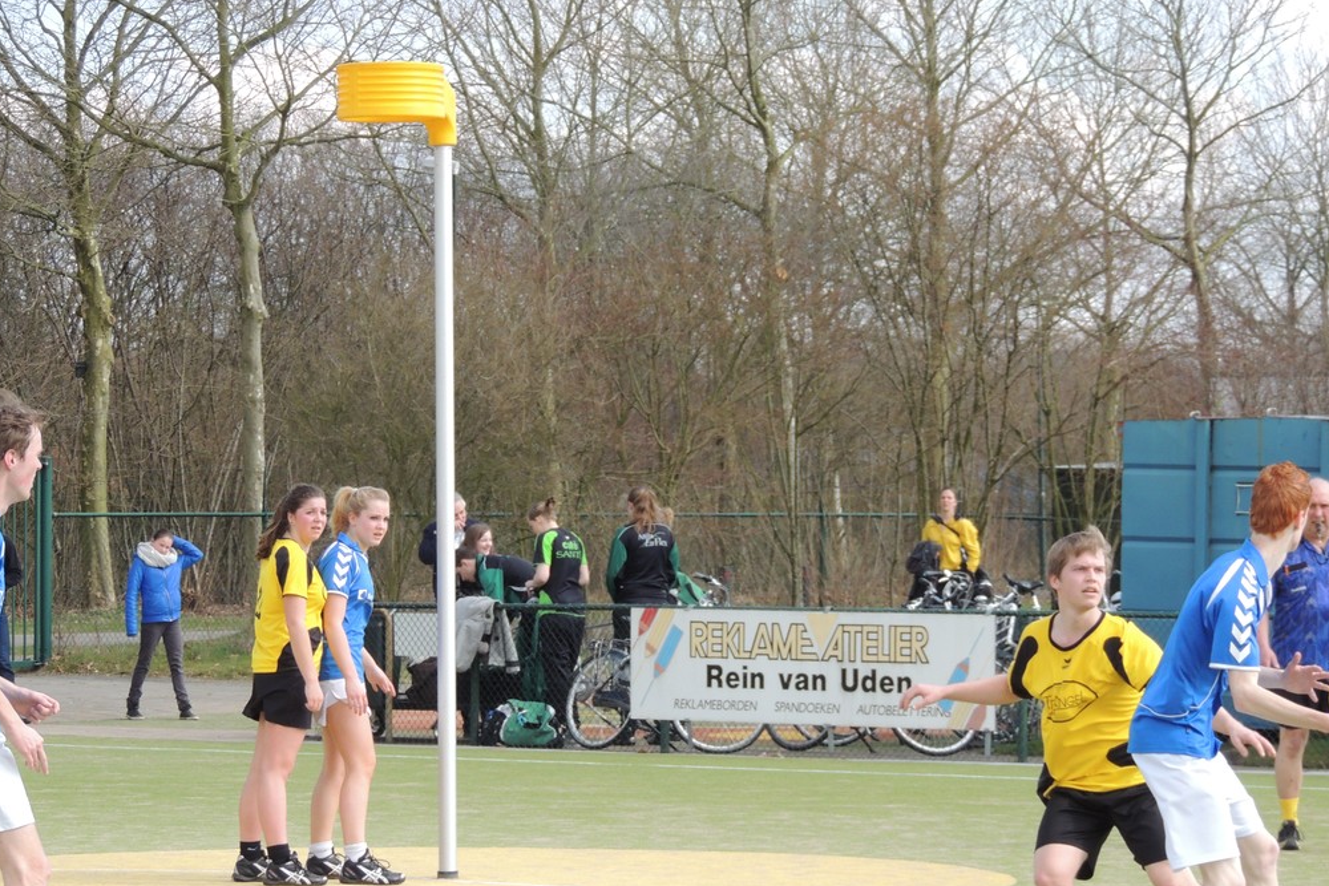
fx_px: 6092
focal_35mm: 165
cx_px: 659
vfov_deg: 8.3
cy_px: 444
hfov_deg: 12.5
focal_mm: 27.6
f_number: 4.4
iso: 250
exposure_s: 1/500
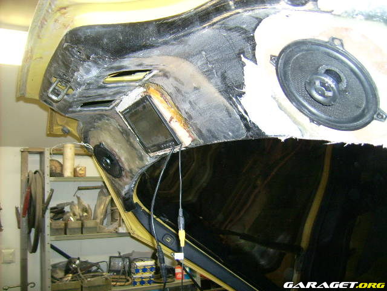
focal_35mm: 35
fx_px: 391
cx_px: 194
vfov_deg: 40.7
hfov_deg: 52.6
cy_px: 146
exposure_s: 1/60
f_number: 2.8
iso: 100
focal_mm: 5.95
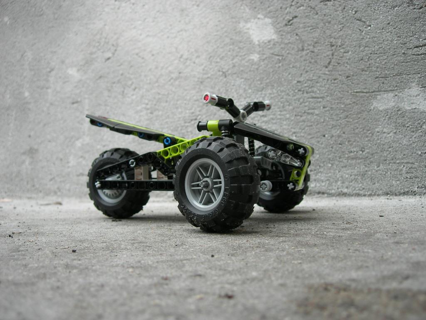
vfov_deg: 37.7
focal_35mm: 38
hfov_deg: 49.0
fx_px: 468
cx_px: 213
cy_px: 160
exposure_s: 1/14.4
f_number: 2.8
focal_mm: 7.8
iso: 64
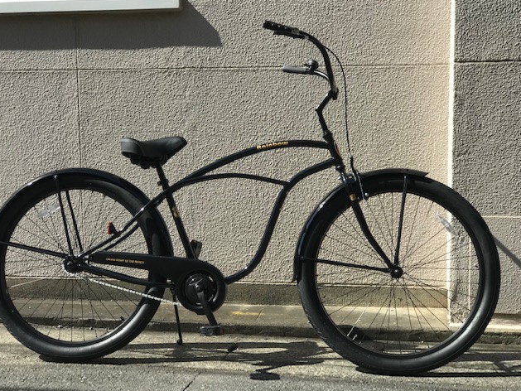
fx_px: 873
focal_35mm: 58
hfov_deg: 33.2
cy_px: 195
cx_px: 258
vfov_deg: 25.2
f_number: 2.8
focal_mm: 6.6
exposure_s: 1/486
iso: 20
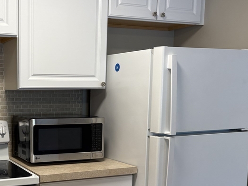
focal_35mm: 51
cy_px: 135
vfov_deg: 28.2
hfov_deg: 35.9
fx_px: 366
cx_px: 41
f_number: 1.6
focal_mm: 5.96
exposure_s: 1/120
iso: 100
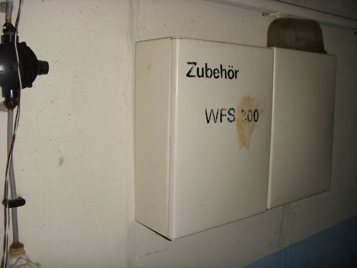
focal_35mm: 31
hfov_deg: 58.4
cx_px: 178
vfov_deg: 45.4
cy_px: 134
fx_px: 320
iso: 50
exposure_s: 1/30
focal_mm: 6.3
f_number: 3.5
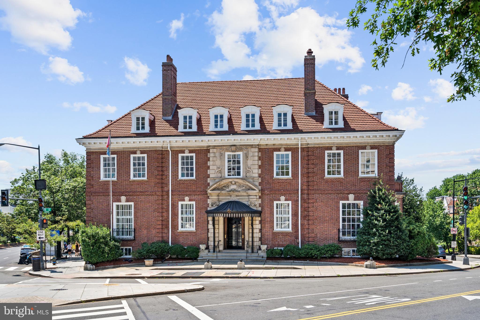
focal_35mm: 35
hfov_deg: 54.4
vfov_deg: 37.8
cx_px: 240
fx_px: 467
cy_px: 160
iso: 100
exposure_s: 1/250
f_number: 8
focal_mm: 35
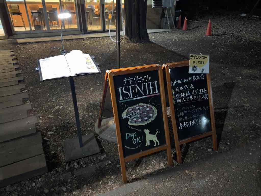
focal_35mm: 24
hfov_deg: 71.6
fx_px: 181
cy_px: 98
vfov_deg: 56.8
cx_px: 130
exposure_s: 1/17
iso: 2000
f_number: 1.78
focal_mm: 6.76
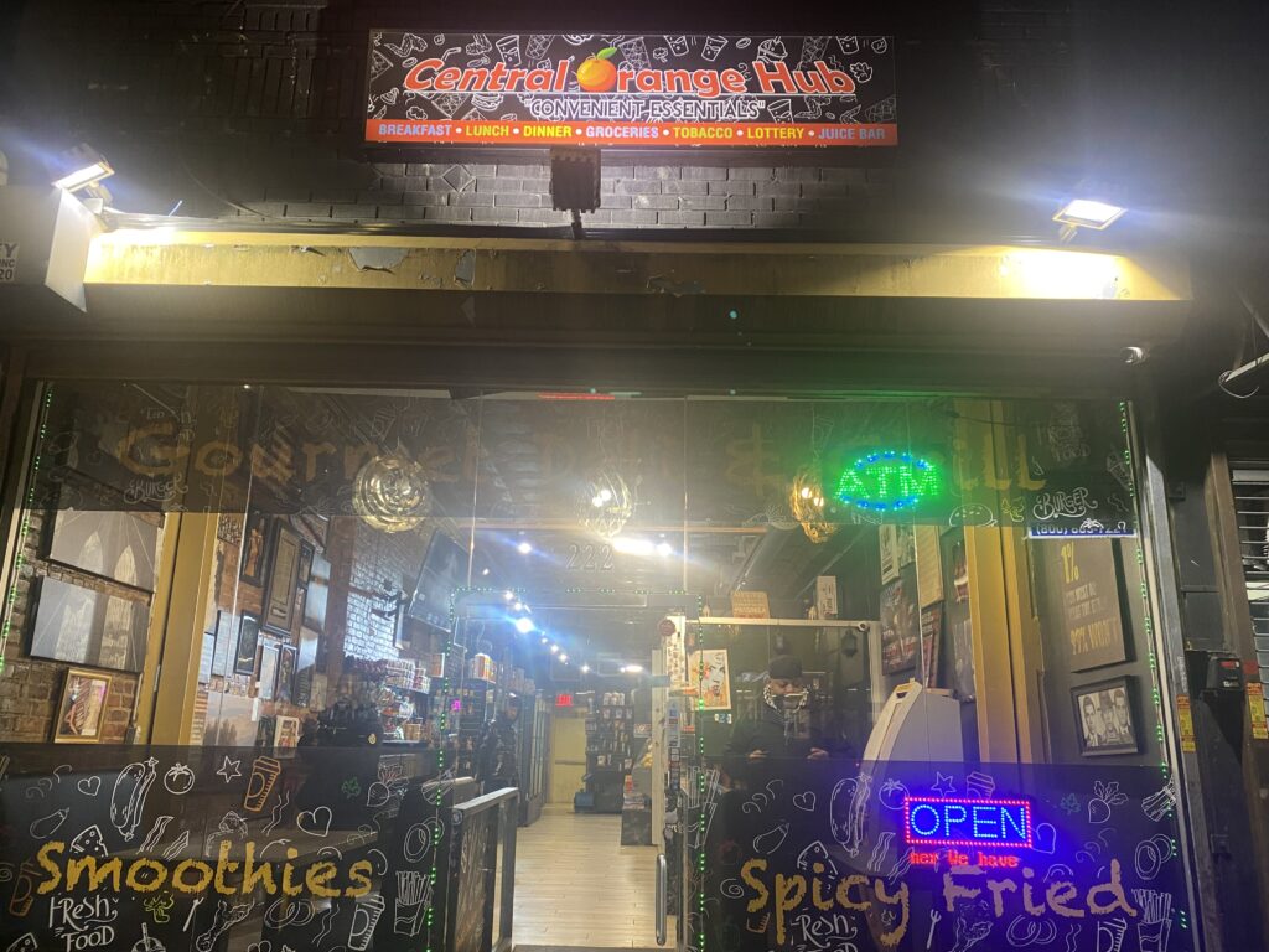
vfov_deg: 53.1
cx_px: 634
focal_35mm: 26
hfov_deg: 67.3
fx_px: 953
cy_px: 476
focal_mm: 4.25
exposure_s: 1/60
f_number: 1.8
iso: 200
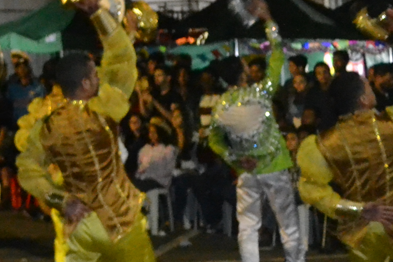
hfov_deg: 13.8
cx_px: -399
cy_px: -61
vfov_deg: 10.8
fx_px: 1365
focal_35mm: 125
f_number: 3.5
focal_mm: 18
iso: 3200
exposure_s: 1/60
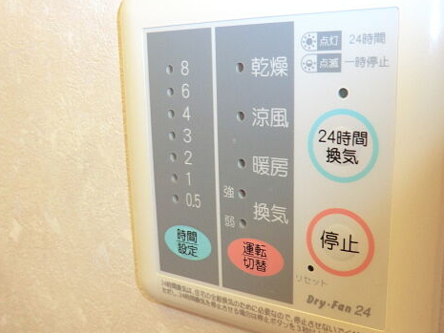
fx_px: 423
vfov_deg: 43.0
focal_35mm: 33
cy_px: 164
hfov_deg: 55.0
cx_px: 264
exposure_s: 1/60
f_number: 3.2
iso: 200
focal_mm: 4.3
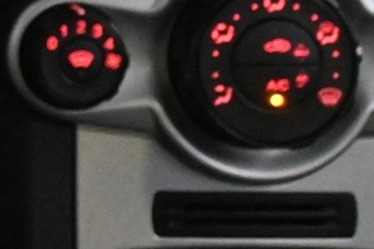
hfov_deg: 9.7
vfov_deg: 7.1
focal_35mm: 182
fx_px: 1891
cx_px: -583
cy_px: -329
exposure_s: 1/40
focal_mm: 22.5
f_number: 4
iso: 7200
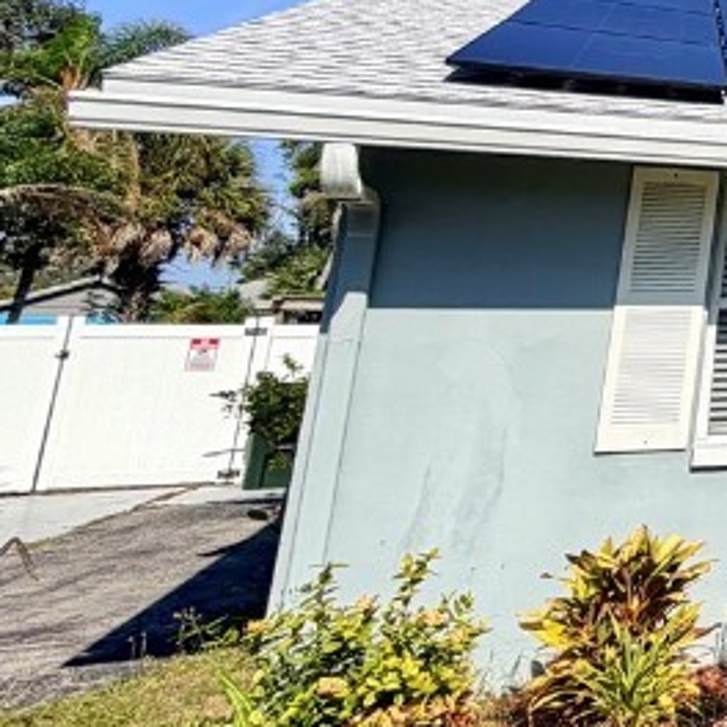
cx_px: 1319
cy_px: 77
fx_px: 1141
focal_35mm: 48
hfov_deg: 21.7
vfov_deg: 33.5
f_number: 2.2
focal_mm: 2.22
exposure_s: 1/955
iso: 20
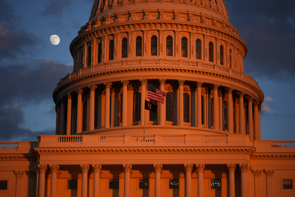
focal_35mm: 135
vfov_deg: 10.2
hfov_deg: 15.2
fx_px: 1106
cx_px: 148
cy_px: 98
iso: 100
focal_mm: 135
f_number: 1.8
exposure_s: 1/1250
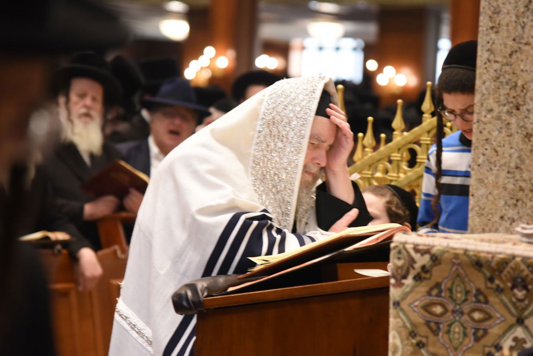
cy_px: 161
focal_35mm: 139
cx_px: 301
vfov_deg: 9.9
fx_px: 2058
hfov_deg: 14.8
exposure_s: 1/100
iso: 1600
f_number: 4
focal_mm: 120
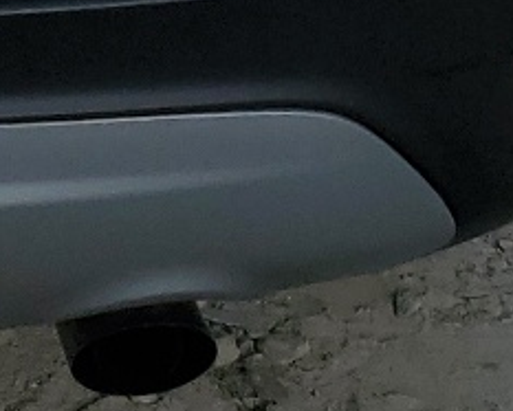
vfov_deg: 7.6
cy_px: -897
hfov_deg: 10.1
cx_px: -566
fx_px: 2645
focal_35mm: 174
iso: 50
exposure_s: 1/5000
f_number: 1.5
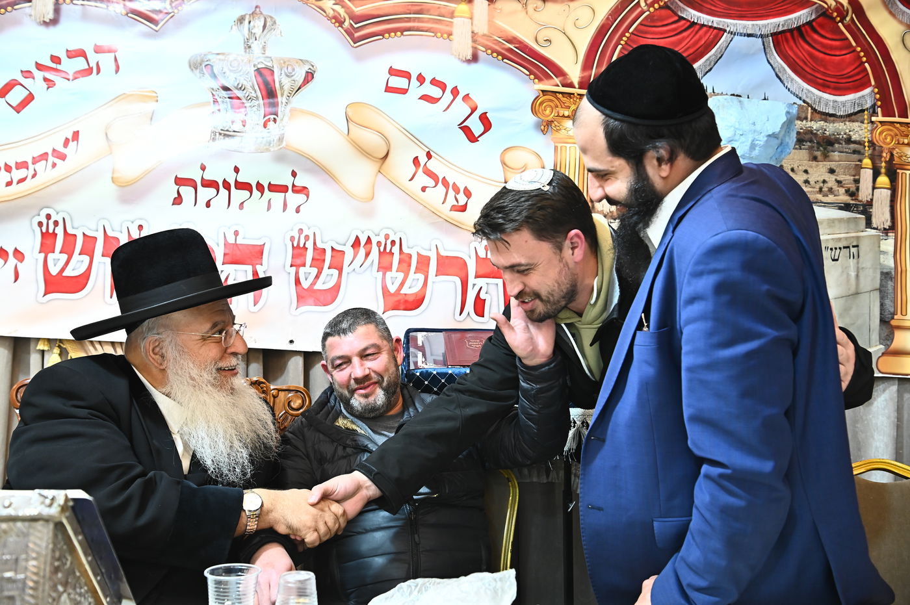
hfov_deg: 58.8
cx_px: 455
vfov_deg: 41.0
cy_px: 302
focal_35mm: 32
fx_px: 808
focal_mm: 32
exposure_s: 1/125
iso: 2000
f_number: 5.6
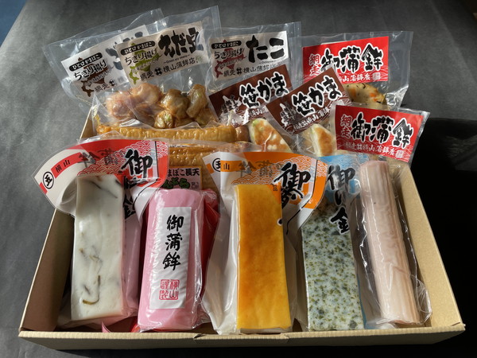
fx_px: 358
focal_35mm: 26
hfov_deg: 67.3
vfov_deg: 53.1
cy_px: 179
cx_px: 238
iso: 32
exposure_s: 1/785
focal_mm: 4.2
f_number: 1.6
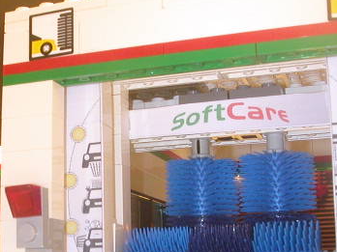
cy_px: 196
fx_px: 662
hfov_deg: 28.3
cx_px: 107
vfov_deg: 21.4
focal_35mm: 68
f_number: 4.5
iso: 200
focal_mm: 5.6
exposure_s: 1/8.4
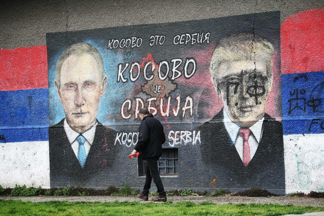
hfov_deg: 17.6
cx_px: 162
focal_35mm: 116
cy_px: 108
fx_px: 1044
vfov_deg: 11.8
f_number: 4
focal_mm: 116
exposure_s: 1/2500
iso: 500
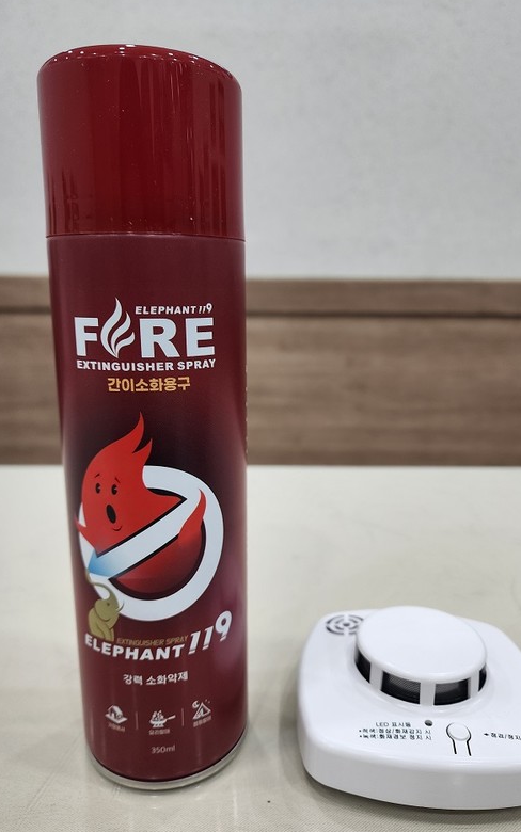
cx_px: 280
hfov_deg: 49.3
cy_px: 413
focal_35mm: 25
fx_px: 568
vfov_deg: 72.5
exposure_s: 1/120
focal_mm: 6.4
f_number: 1.8
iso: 160
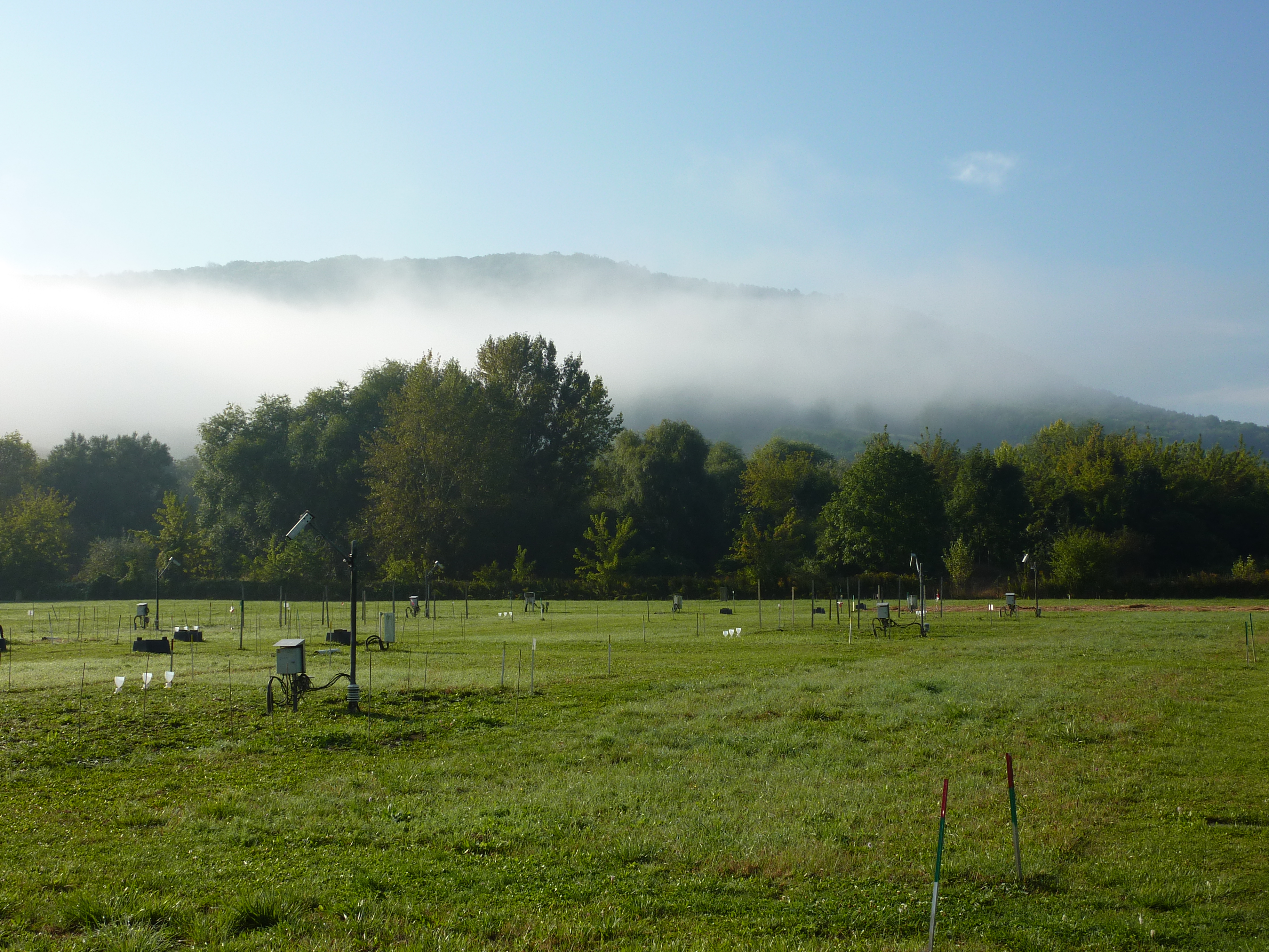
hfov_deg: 42.1
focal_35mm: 45
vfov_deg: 32.2
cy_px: 476
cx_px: 634
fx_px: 1650
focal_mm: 7.3
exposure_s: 1/500
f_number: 5
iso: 80
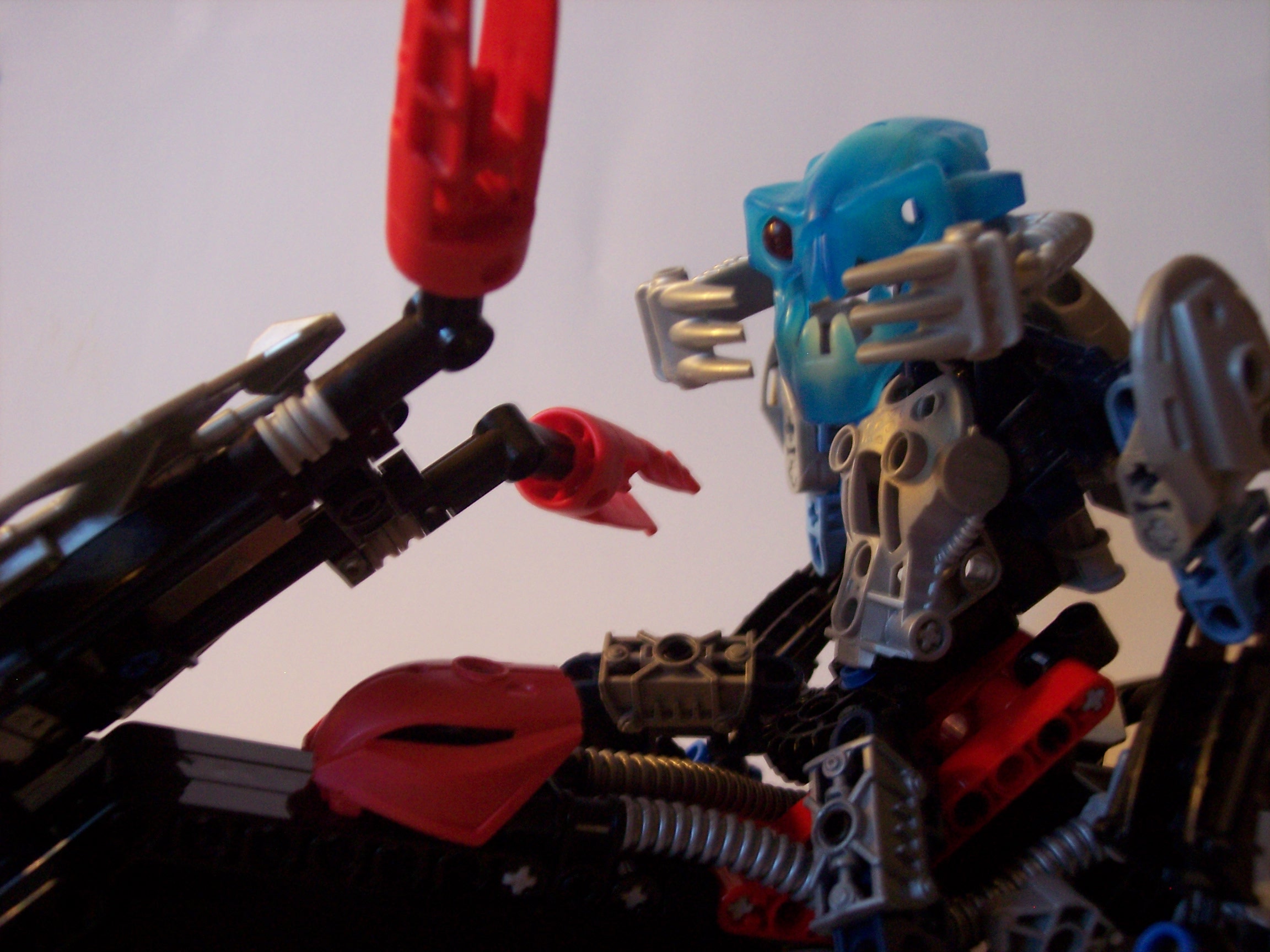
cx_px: 635
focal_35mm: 39
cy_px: 476
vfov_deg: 36.8
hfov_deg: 47.9
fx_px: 1431
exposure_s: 1/8
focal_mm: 8
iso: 200
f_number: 3.4
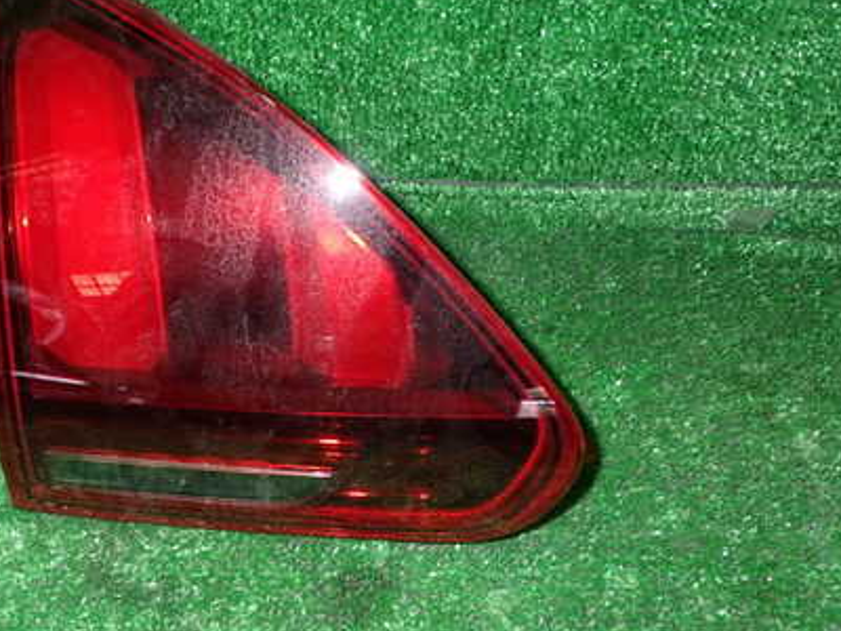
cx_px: 261
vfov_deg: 30.3
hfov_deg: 39.1
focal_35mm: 48
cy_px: 297
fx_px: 1166
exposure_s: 1/30
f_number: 7.1
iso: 800
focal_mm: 5.79
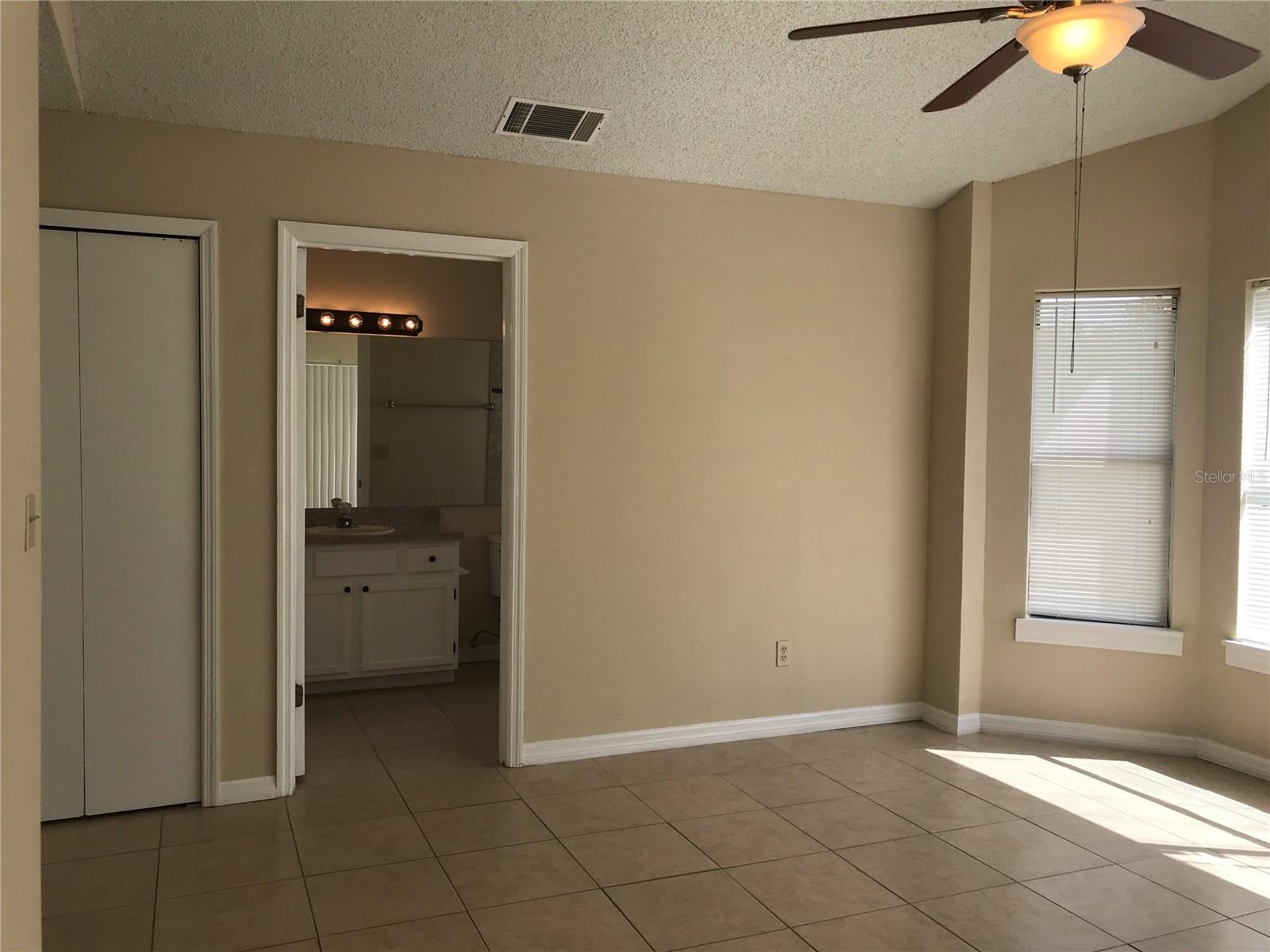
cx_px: 635
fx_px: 1027
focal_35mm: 28
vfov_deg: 49.7
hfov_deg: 63.4
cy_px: 476
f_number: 1.8
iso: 20
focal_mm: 3.99
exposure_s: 1/507
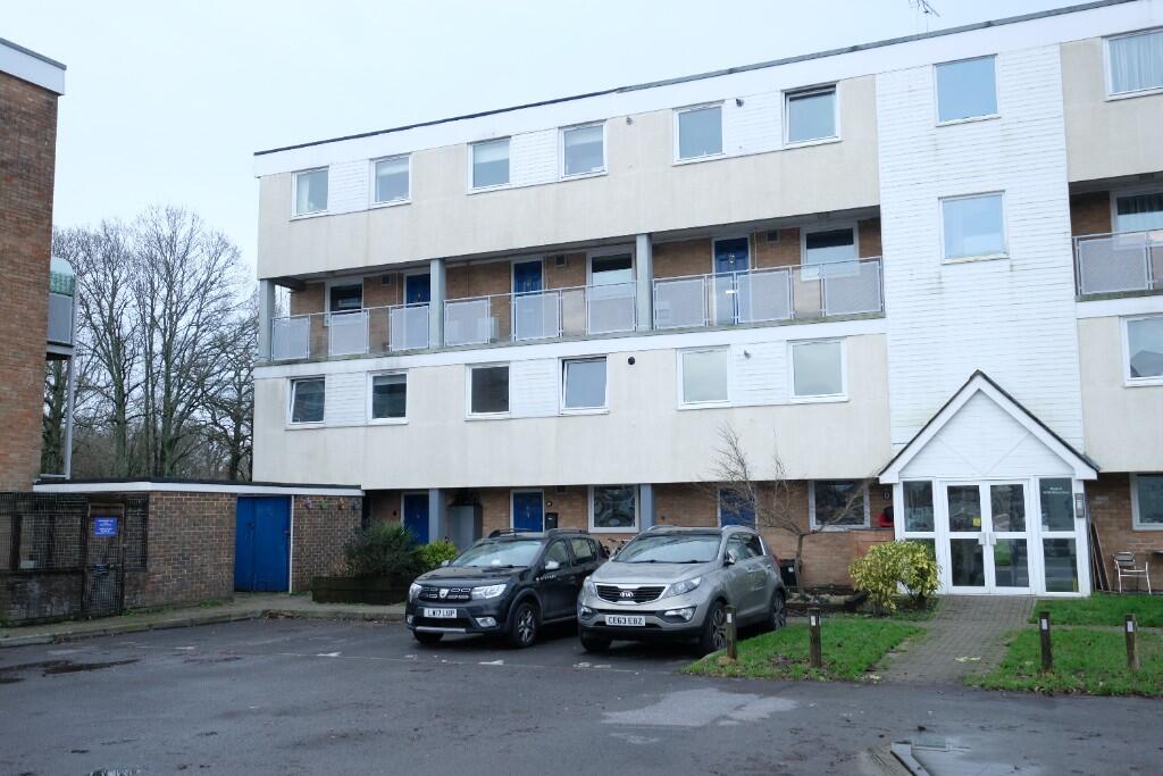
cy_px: 388
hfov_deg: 57.2
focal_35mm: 33
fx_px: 1066
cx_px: 582
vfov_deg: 40.0
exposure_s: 1/125
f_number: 4
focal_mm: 21.9
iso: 200
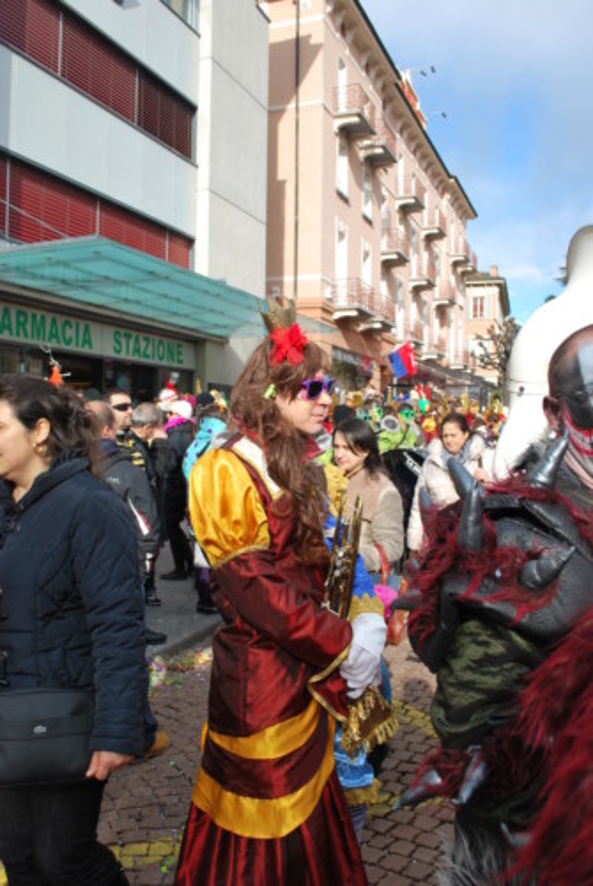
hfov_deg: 40.1
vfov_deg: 57.2
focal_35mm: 33
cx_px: 296
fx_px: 813
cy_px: 443
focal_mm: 22
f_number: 7.1
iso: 100
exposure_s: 1/200
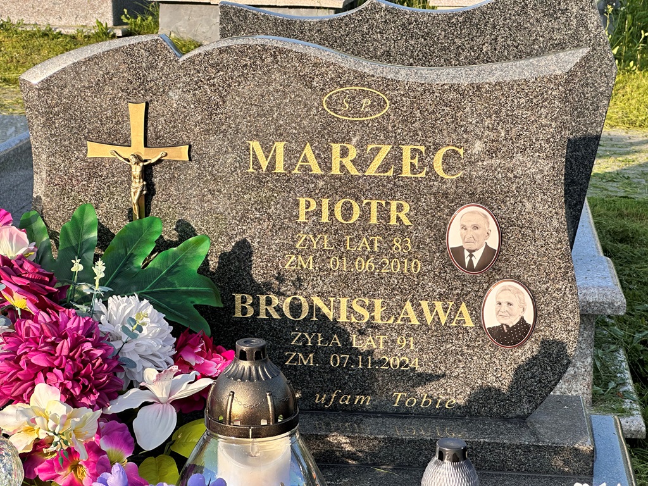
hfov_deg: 25.3
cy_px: 243
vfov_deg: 19.1
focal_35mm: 77
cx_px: 324
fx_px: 1441
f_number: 2.8
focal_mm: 9
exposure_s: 1/232
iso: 32
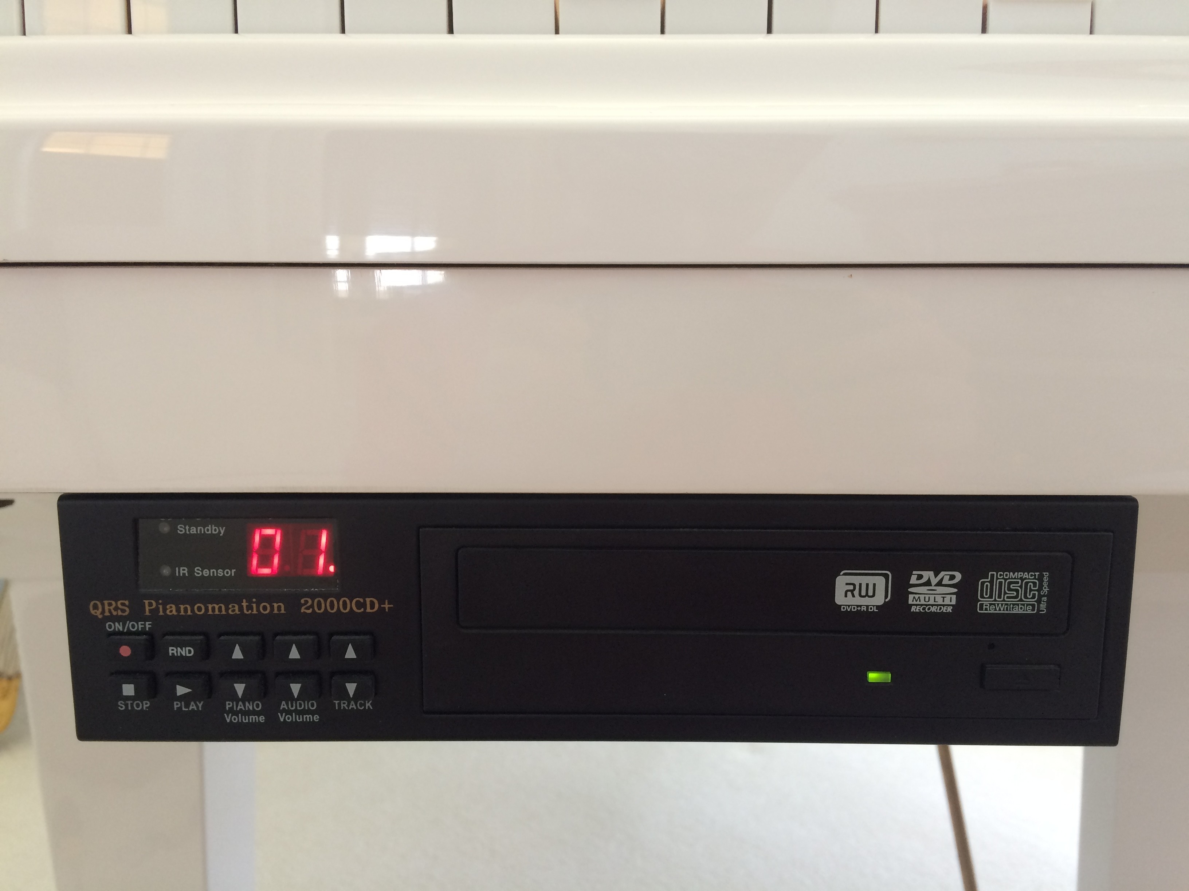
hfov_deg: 61.7
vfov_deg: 48.2
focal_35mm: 29
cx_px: 594
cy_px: 446
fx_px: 996
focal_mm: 4.15
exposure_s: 1/30
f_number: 2.2
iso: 80
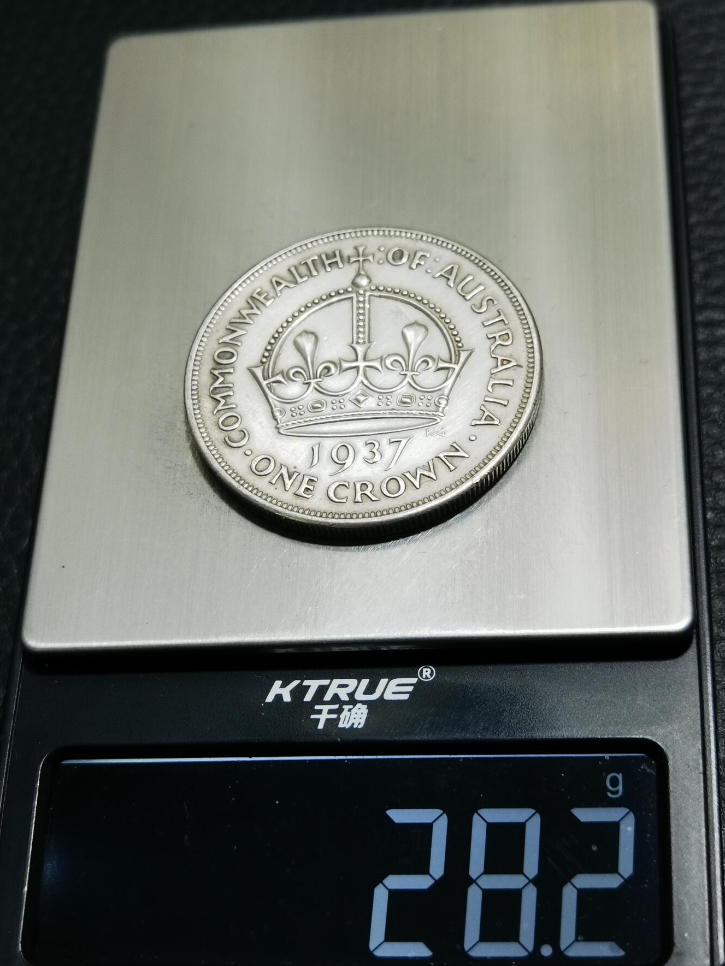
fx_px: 1619
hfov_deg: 25.2
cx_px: 363
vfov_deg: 33.2
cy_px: 487
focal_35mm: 58
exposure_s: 1/100
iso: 100
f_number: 1.9
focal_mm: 6.67
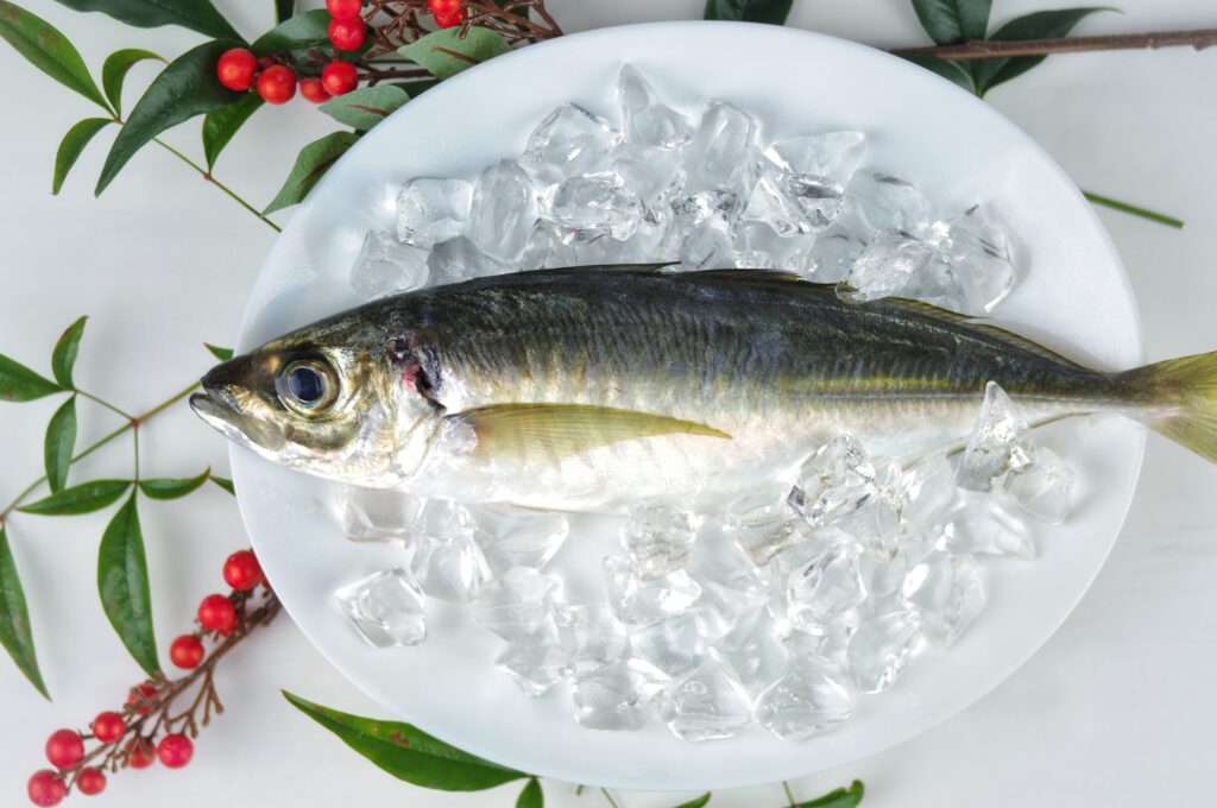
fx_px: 2026
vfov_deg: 22.6
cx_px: 608
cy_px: 404
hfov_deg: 33.4
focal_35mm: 60
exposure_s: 1/200
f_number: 2.8
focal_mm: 40
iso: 200
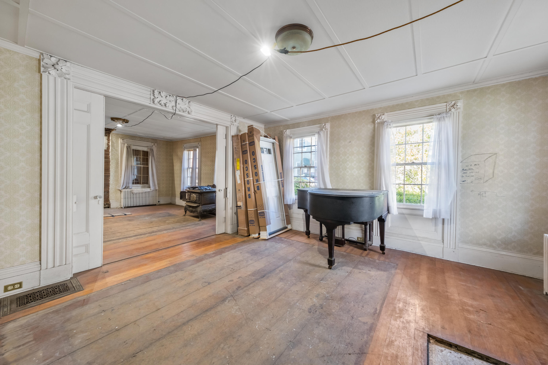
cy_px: 182
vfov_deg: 85.4
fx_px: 198
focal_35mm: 13
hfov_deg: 108.3
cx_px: 274
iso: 500
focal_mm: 8.4
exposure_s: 1/6
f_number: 8
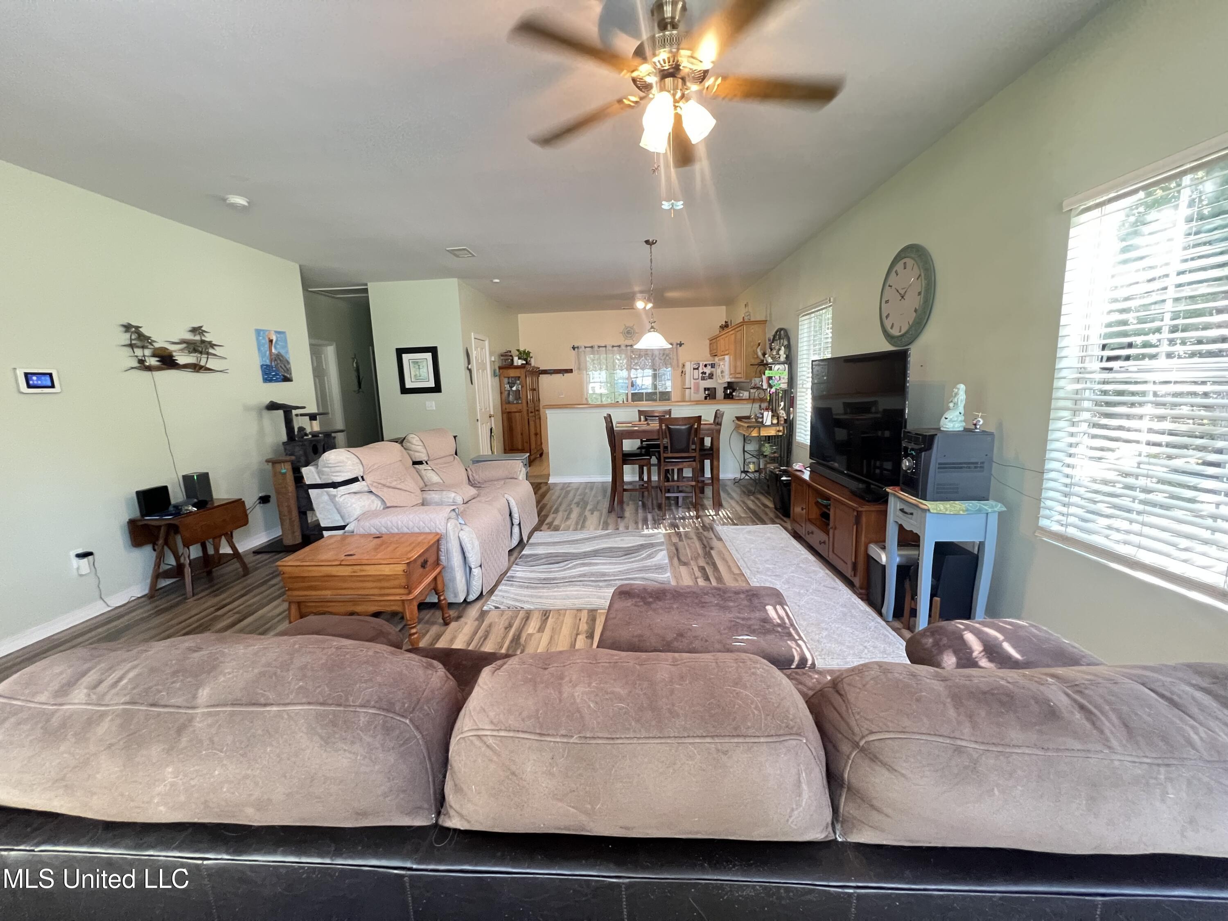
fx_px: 461
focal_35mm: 13
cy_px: 460
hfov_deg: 106.2
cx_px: 614
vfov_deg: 89.9
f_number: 1.8
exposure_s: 1/60
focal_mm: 1.57
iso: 500
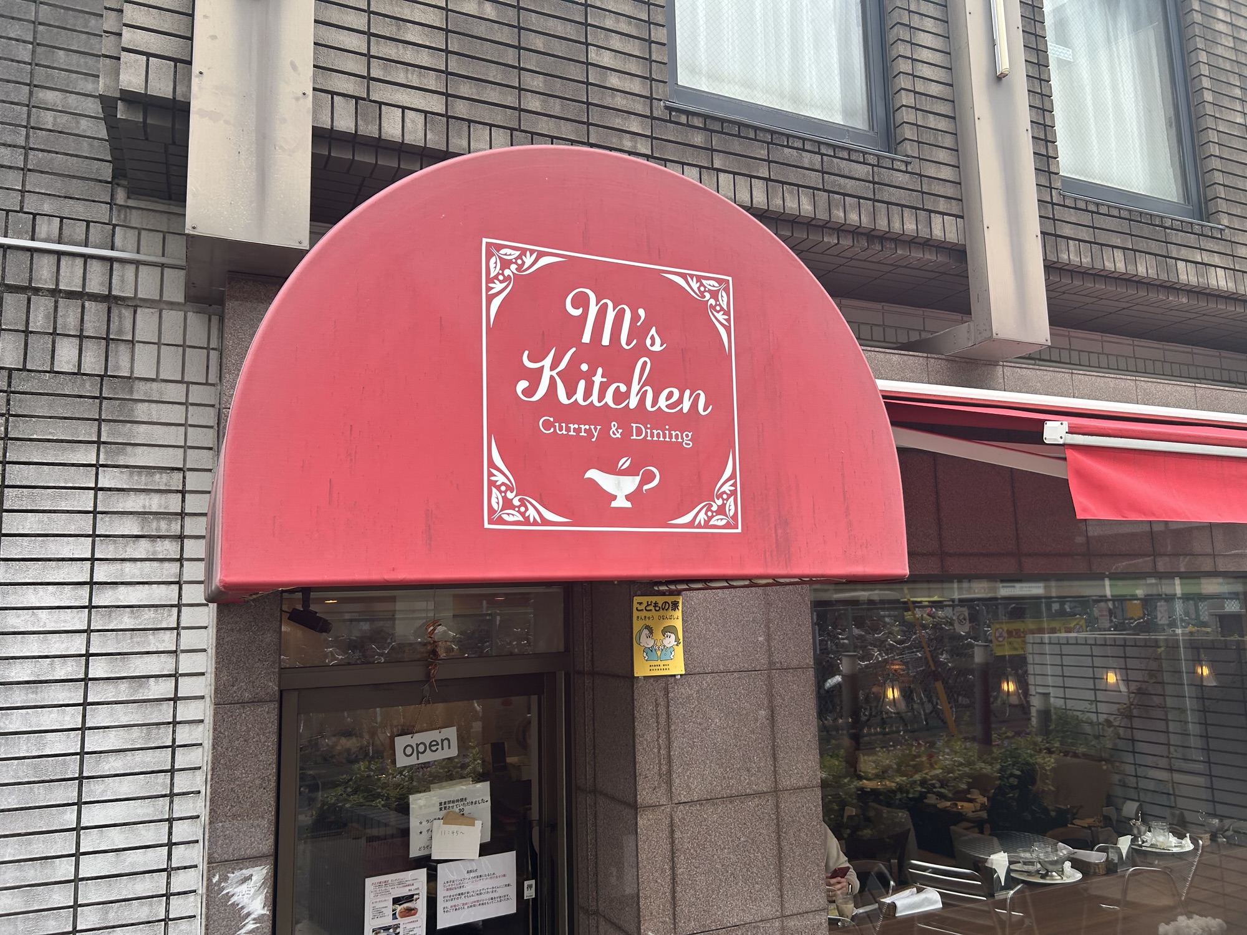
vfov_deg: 53.1
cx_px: 624
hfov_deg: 67.3
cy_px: 468
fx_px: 937
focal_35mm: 26
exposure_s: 1/365
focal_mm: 5.7
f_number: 1.5
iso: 50
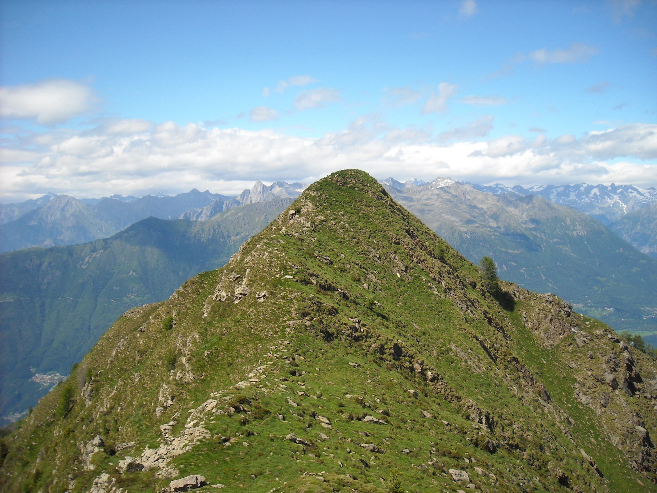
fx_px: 664
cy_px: 246
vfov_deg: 40.7
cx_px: 328
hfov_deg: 52.6
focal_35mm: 35
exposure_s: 1/260
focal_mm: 5.7
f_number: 5.6
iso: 64
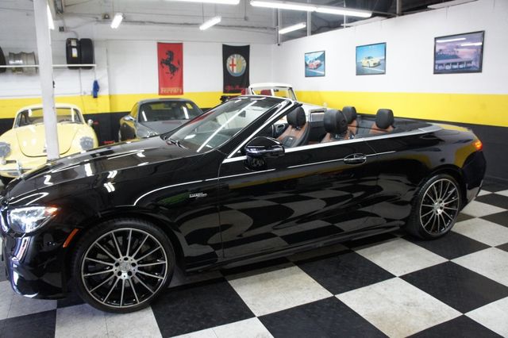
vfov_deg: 47.9
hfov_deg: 67.4
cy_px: 169
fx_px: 381
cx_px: 254
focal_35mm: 27
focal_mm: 18
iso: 1600
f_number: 3.5
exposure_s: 1/125
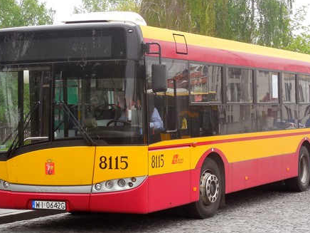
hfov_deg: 19.8
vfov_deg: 14.9
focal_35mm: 99
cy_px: 131
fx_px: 887
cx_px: 188
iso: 125
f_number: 4.2
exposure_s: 1/160
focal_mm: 9.8
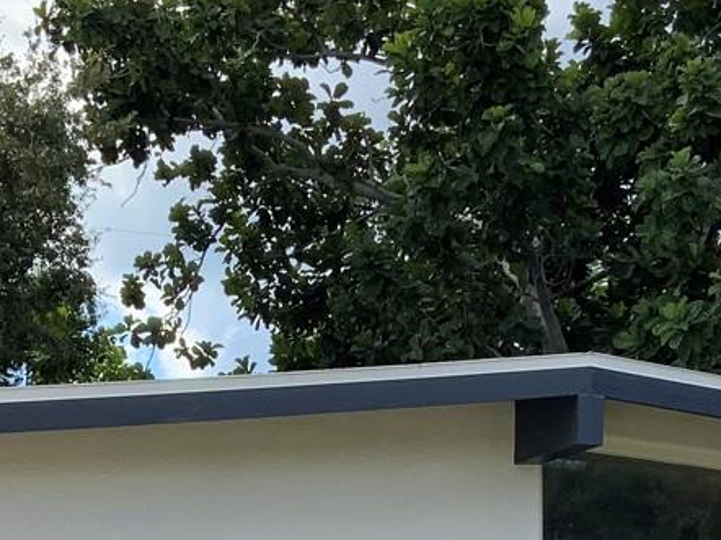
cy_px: 726
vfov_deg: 13.5
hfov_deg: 18.7
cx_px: 364
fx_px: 2186
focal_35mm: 105
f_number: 1.8
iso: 16
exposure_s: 1/842
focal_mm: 3
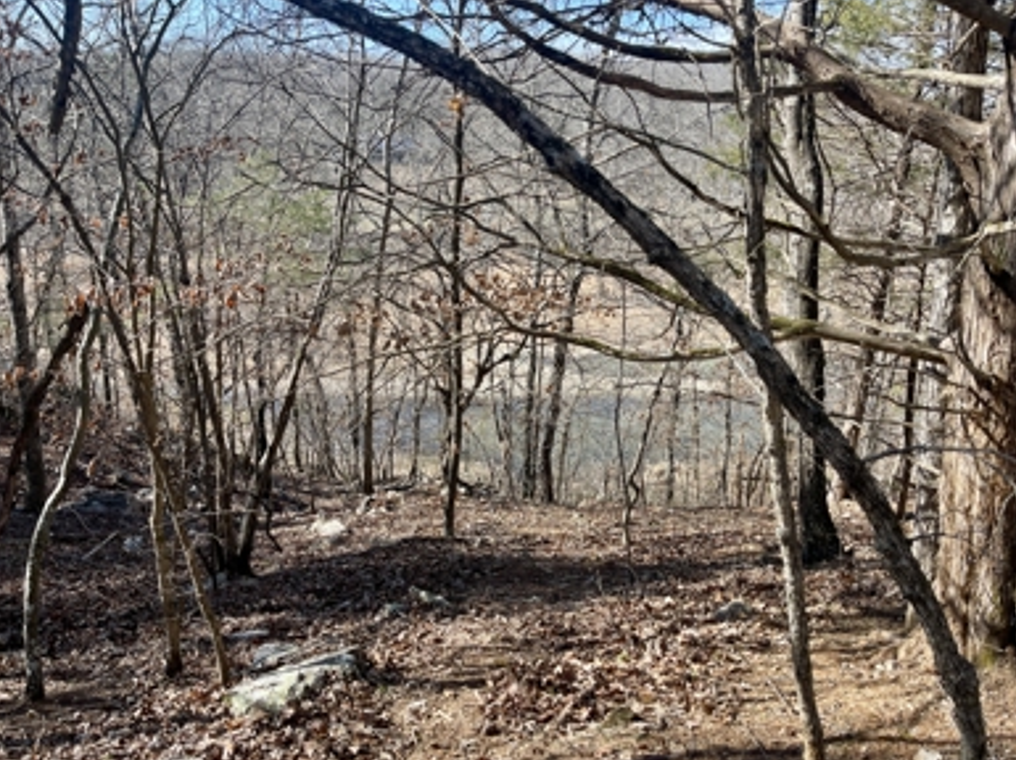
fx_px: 762
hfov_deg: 67.3
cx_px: 523
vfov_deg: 53.0
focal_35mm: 26
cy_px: 391
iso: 32
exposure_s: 1/775
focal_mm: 5.1
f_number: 1.6
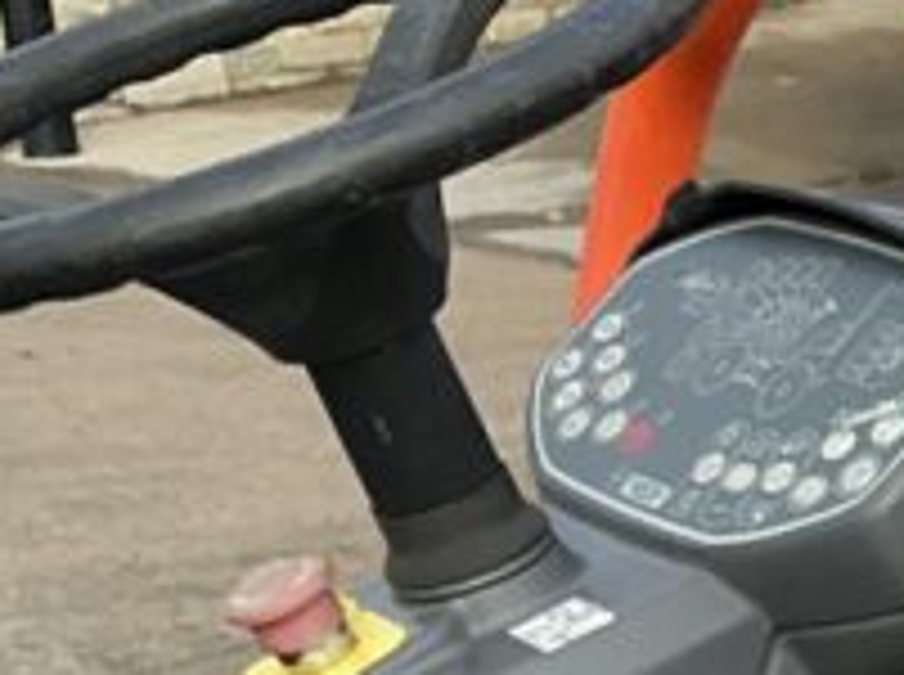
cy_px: 1116
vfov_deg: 9.9
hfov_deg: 11.6
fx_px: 3728
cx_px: 2118
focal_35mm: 143
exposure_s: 1/224
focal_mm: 3
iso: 20
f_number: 1.8
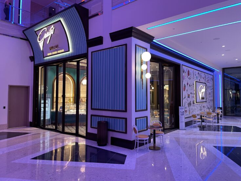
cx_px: 120
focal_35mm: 26
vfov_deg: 53.0
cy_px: 90
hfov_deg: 67.3
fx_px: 181
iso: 125
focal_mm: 4.2
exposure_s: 1/68
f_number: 1.6
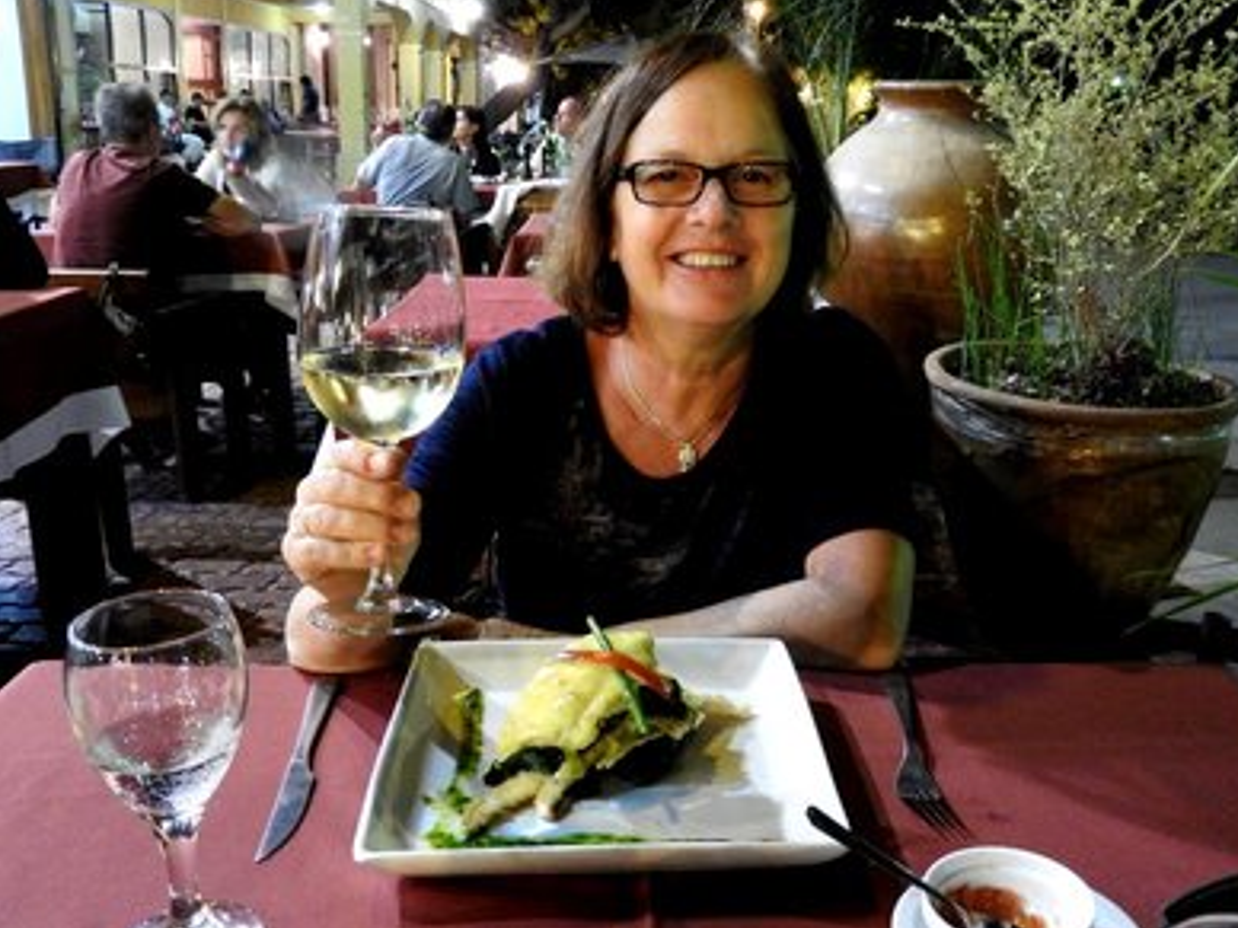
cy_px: 459
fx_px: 1216
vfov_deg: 41.8
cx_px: 635
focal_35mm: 34
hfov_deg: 54.0
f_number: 3.6
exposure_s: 1/5
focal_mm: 5.9
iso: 800
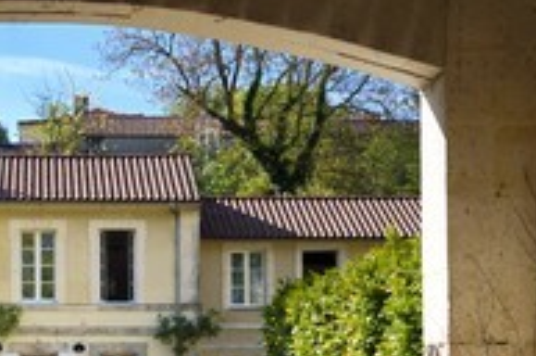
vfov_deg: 12.4
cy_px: 339
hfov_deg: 18.4
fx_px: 1620
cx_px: 42
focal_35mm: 109
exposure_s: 1/400
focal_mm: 50
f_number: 9
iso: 200
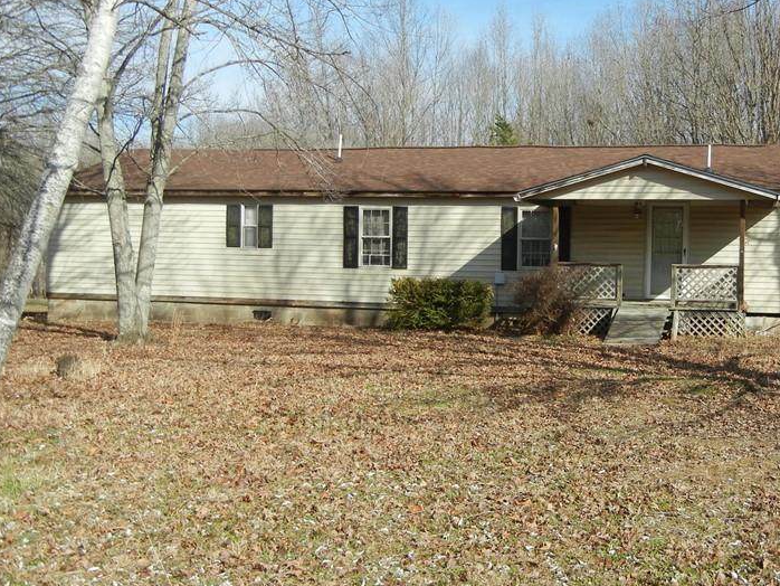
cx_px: 531
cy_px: 282
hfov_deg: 42.3
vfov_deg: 32.9
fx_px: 992
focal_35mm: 44
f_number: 7
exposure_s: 1/305
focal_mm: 5.4
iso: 160
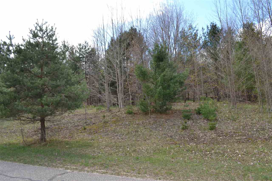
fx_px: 204
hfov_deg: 67.4
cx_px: 136
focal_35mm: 27
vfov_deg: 47.9
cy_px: 90
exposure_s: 1/200
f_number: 7.1
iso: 100
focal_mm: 18
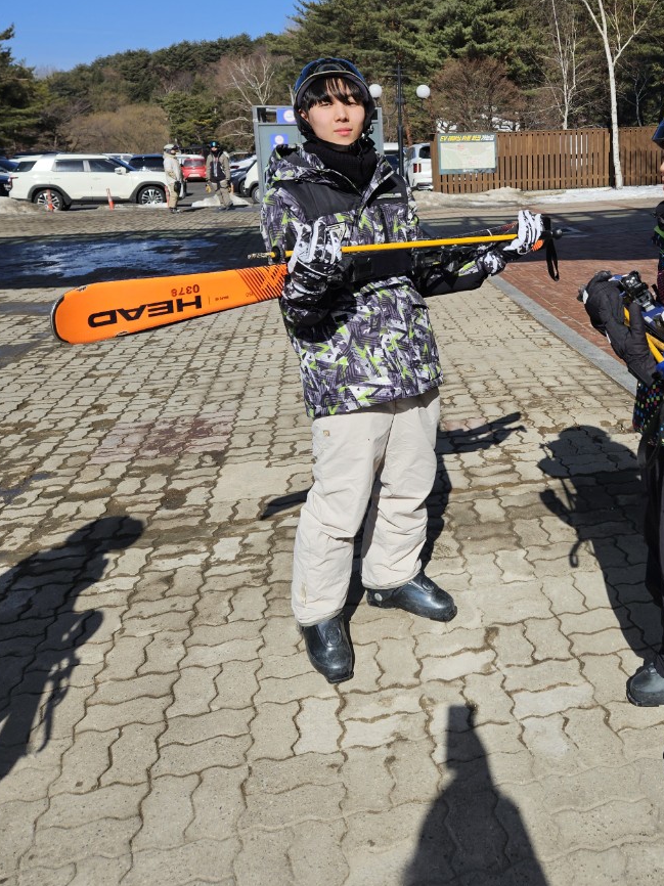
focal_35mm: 34
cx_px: 480
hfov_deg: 40.8
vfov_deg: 52.8
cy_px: 283
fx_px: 870
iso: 25
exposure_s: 1/3273
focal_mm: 5.4
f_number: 1.8
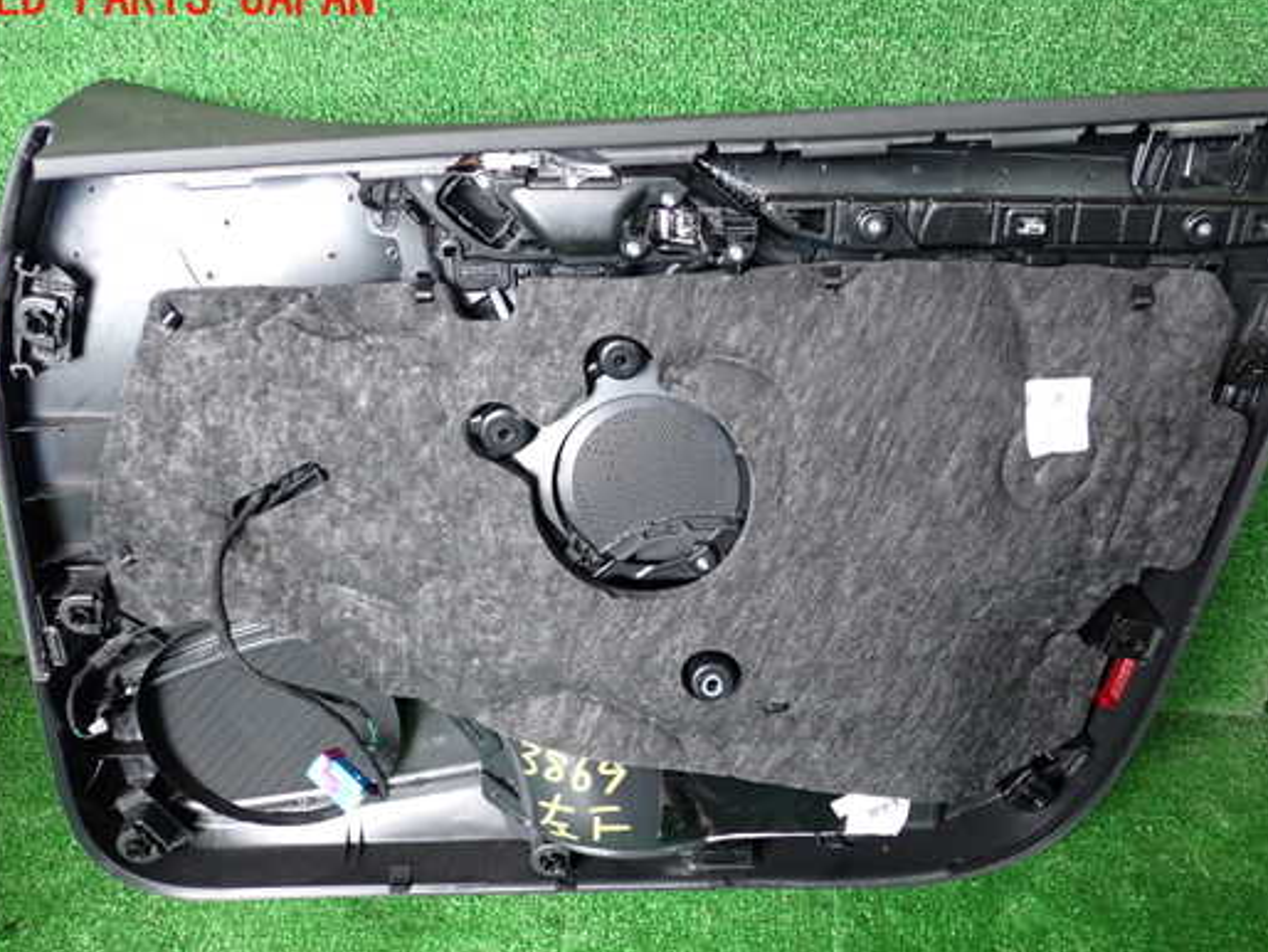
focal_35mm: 35
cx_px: 666
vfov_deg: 40.7
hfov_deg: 52.6
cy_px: 523
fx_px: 1283
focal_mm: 5.4
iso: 200
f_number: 2.3
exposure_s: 1/30
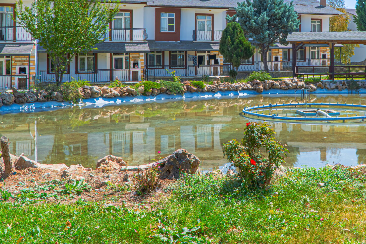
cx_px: 230
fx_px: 478
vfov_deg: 28.2
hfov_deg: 41.6
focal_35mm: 47
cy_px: 59
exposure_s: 1/200
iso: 100
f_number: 10
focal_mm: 18
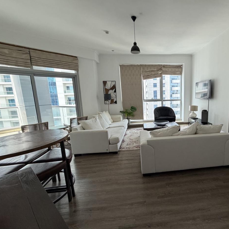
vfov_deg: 84.0
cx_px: 155
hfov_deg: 80.8
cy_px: 114
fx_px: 127
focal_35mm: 17
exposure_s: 1/121
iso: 200
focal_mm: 2.22
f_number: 2.2
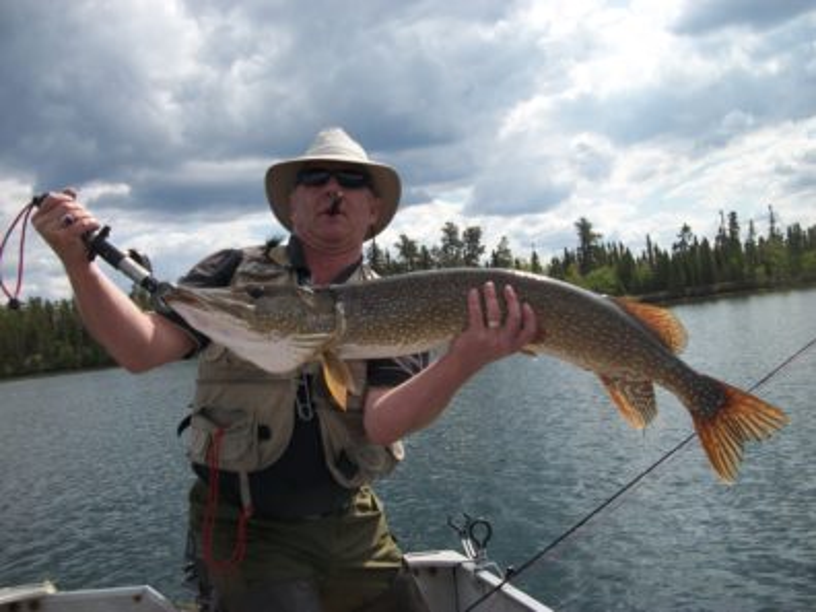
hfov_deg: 56.8
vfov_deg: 44.2
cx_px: 408
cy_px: 306
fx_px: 754
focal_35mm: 32
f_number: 8.8
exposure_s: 1/200
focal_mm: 5.7
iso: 80
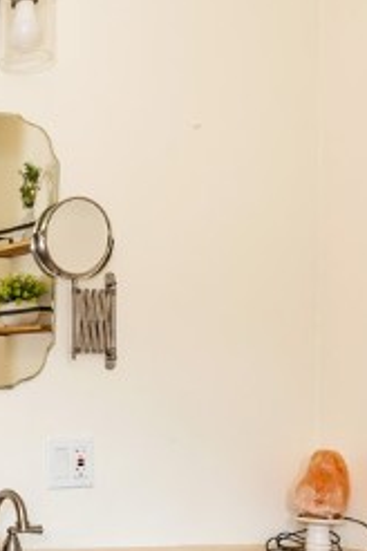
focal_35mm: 50
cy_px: 524
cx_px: -157
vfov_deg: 36.4
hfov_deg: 22.8
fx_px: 765
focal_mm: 16
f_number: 6.3
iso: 100
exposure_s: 1/3
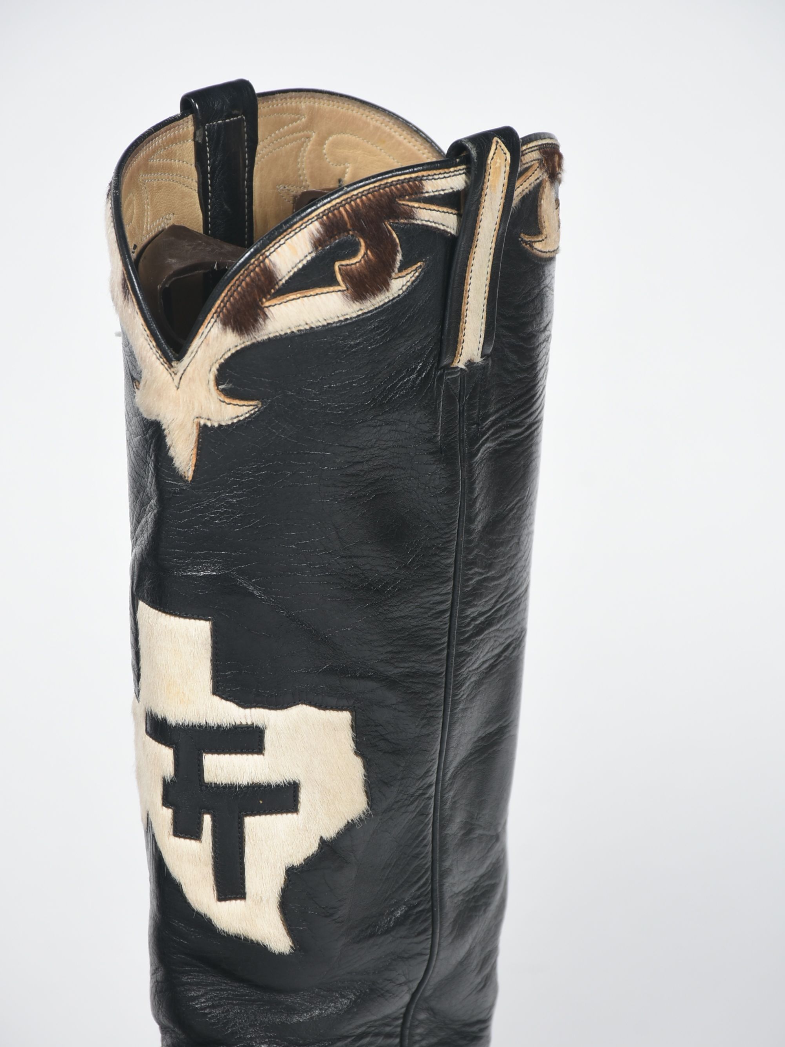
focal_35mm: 227
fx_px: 6864
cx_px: 392
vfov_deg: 8.7
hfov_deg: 6.5
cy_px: 557
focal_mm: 140
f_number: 9
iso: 200
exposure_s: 1/125
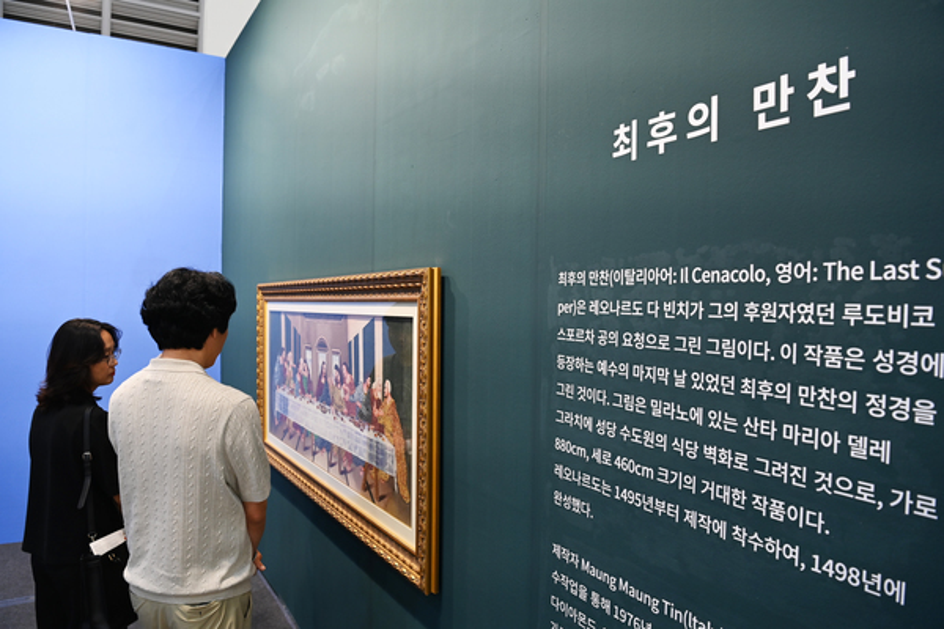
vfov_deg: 53.1
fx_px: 629
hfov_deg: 73.7
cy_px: 314
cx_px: 472
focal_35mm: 24
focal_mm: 24
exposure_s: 1/125
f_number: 5
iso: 1250
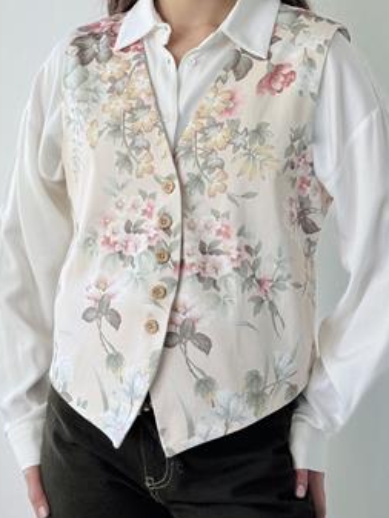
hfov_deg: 19.4
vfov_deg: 25.4
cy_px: 138
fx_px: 1138
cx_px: 186
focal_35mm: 76
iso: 50
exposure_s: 1/185
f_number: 1.78
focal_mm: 6.76
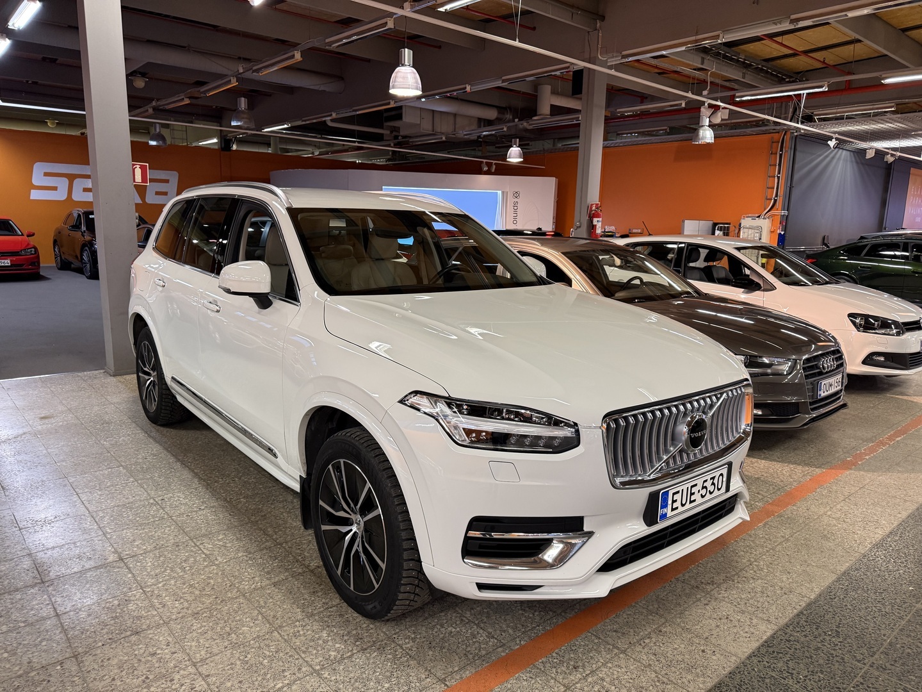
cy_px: 346
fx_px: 639
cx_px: 461
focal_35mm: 24
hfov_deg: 71.6
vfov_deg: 56.8
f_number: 1.78
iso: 200
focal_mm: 6.76
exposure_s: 1/50
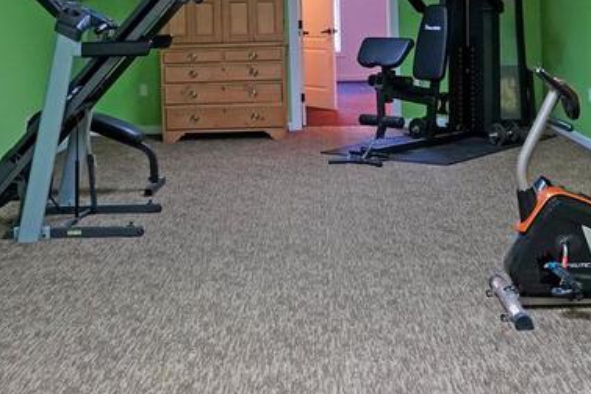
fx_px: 1001
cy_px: -6
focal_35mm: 61
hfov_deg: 32.9
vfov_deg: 21.4
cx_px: 321
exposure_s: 1/160
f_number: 2.8
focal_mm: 16
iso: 2000
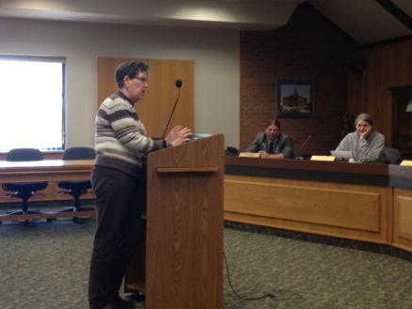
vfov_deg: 28.5
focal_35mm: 51
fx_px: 607
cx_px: 174
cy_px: 127
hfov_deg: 37.4
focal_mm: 4.28
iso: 50
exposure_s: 1/20
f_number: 2.4
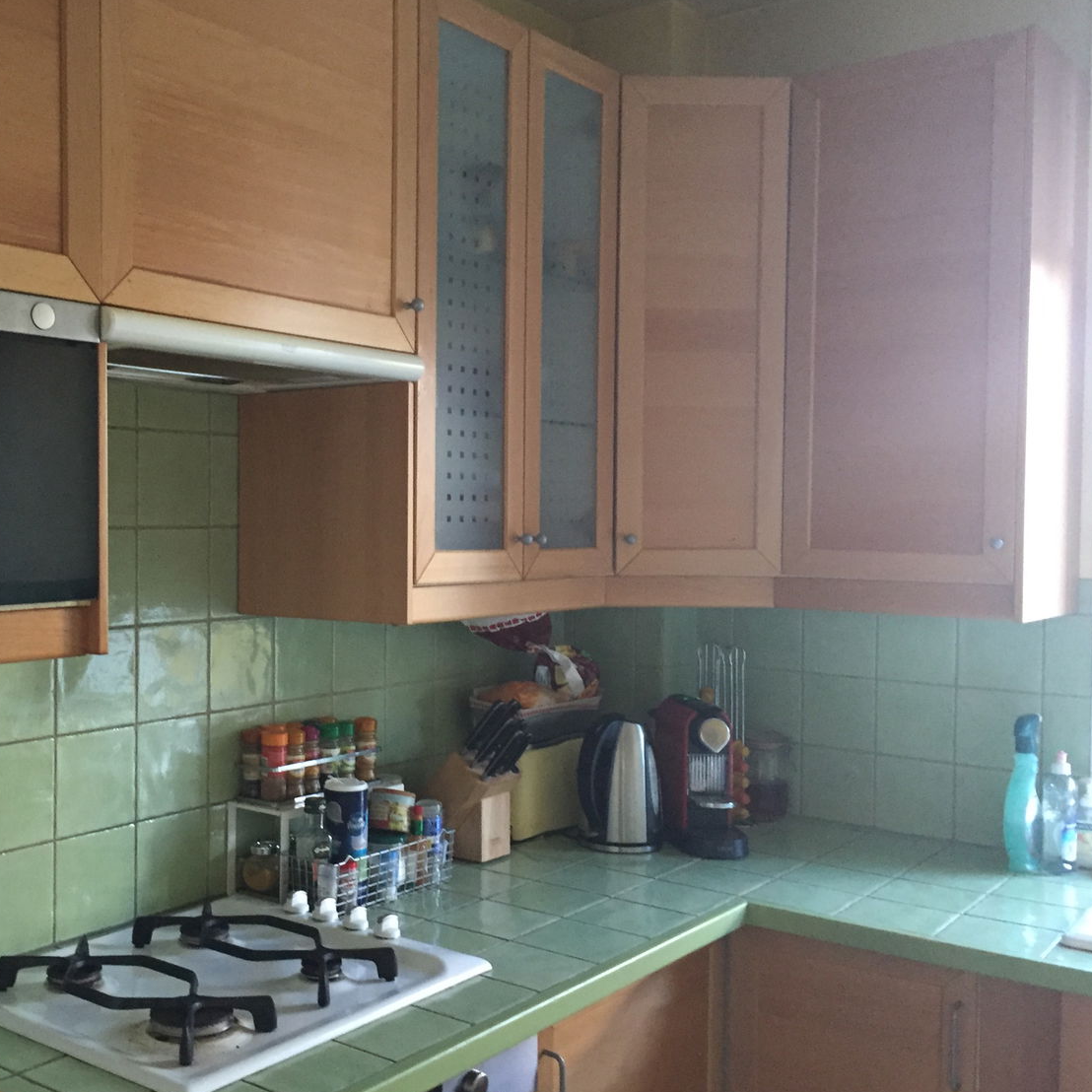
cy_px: 547
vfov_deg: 44.9
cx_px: 364
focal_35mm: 37
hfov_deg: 44.3
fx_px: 1321
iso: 250
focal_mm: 4.15
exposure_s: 1/25
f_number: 2.2
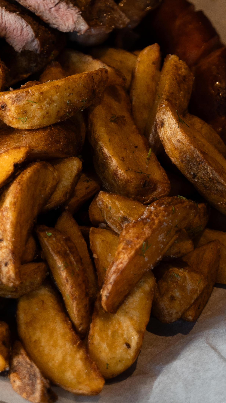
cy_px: -6
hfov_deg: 8.9
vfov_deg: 15.4
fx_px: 1453
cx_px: 11
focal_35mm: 136
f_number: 2.8
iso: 320
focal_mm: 40.4
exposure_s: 1/160
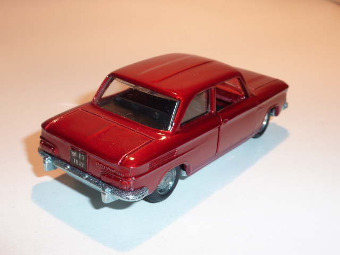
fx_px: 471
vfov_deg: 30.3
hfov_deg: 39.7
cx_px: 170
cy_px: 128
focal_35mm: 48
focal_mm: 4.4
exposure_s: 1/30
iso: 80
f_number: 4
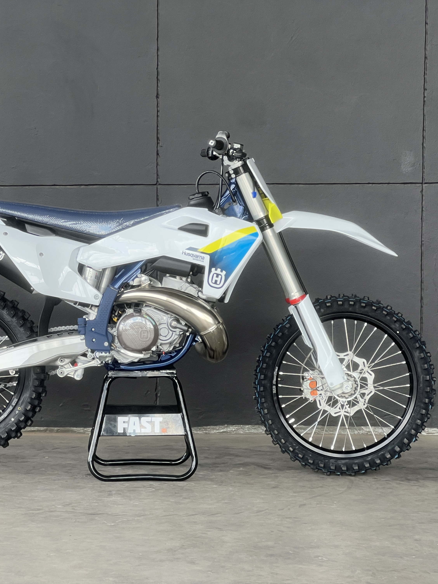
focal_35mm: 103
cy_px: 292
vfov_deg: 19.1
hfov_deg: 14.3
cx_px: 152
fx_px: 1737
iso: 64
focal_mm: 9
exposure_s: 1/99
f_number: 2.8
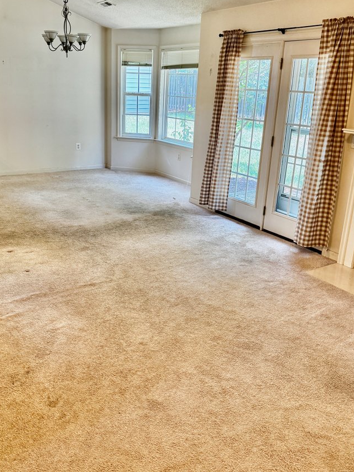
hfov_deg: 44.1
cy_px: 219
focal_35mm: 32
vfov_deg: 56.8
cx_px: 155
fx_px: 436
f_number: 1.78
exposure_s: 1/120
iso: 160
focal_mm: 6.76
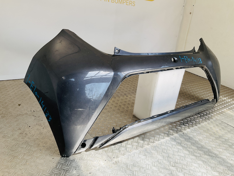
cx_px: 117
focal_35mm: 29
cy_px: 88
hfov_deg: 61.7
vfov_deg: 48.2
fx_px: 196
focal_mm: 3
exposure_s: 1/495
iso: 16
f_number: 1.8
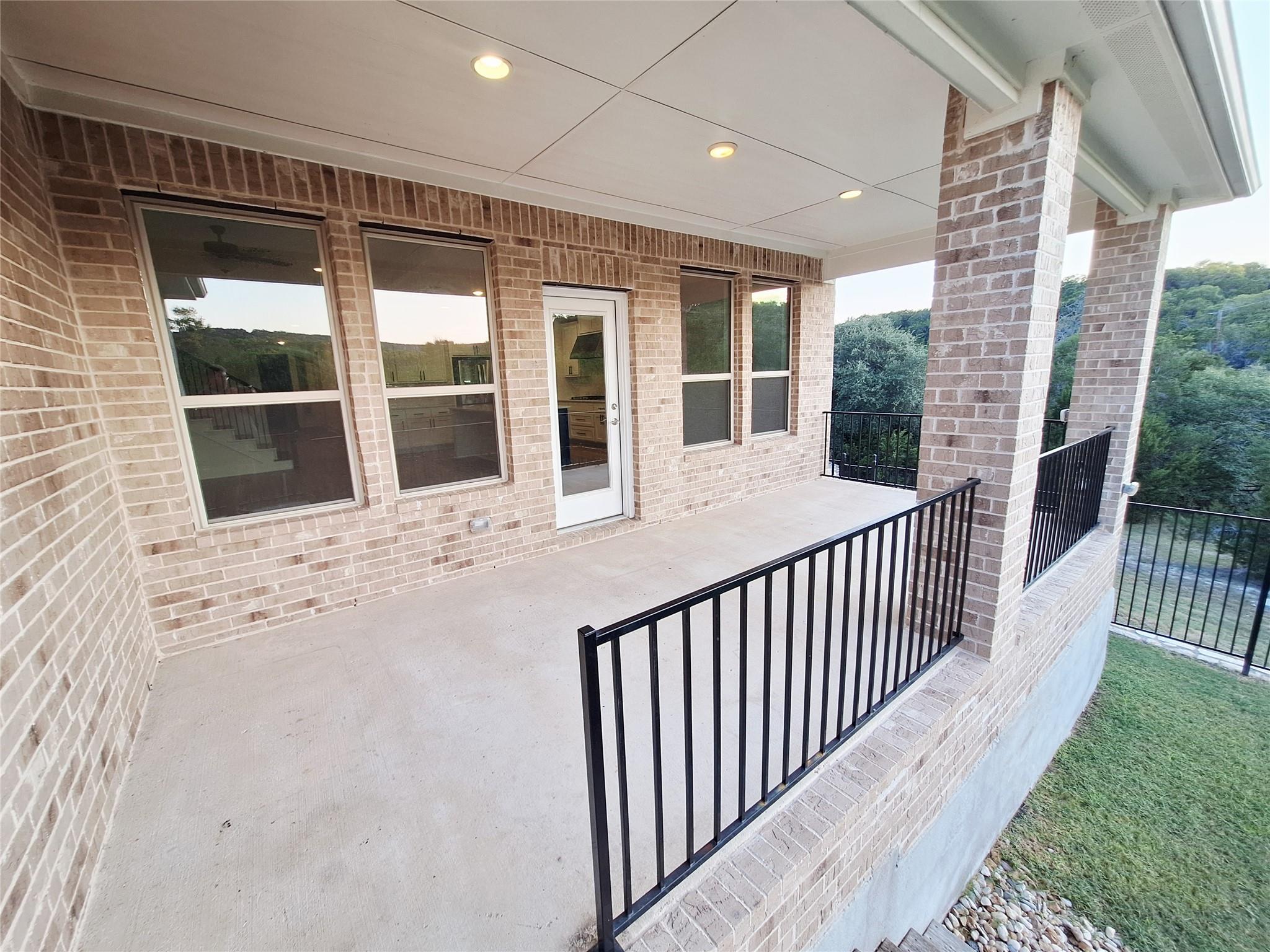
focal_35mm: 13
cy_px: 476
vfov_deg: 89.9
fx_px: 477
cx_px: 635
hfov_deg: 106.2
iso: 80
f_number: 2.2
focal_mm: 1.74
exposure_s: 1/120
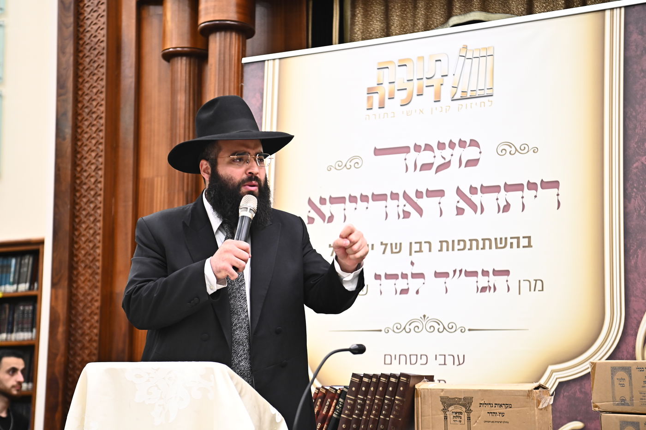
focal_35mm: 70
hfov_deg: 28.9
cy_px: 215
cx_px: 323
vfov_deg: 19.4
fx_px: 1255
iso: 2000
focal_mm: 70
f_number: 4
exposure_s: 1/160
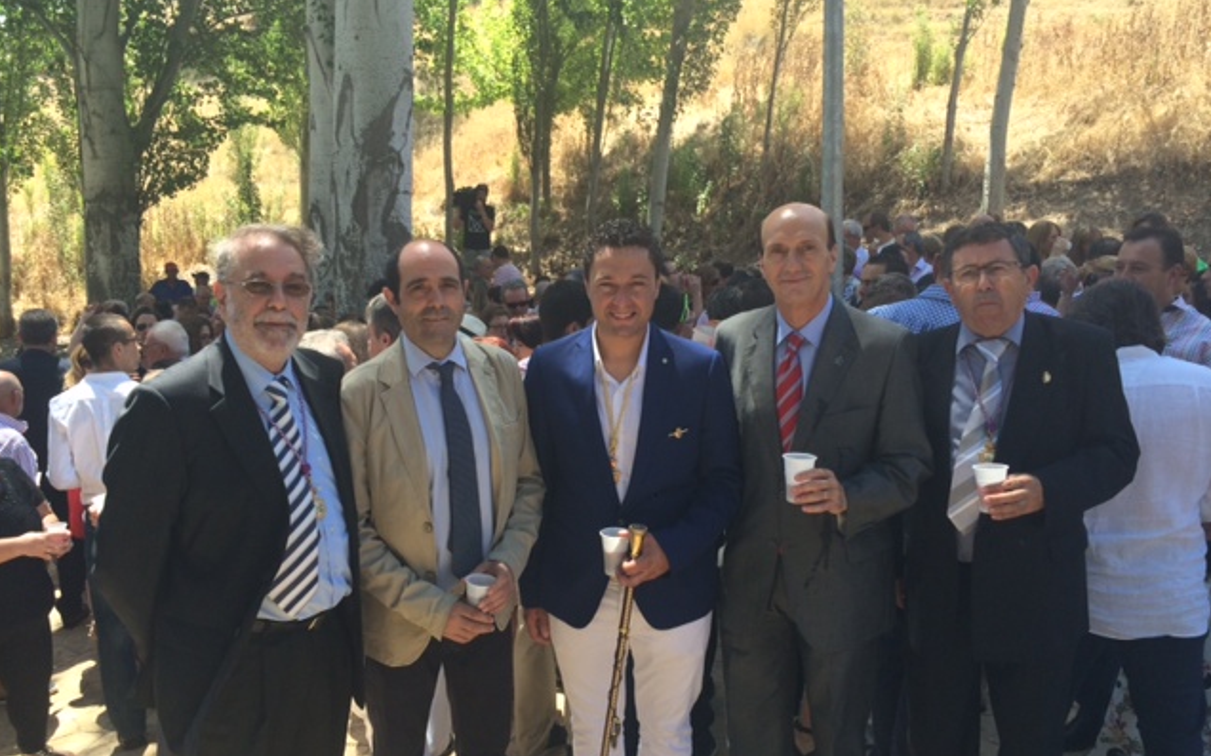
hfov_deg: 59.7
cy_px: 396
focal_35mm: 32
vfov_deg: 39.4
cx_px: 606
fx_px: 1056
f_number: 2.2
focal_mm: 4.12
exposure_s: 1/570
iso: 32
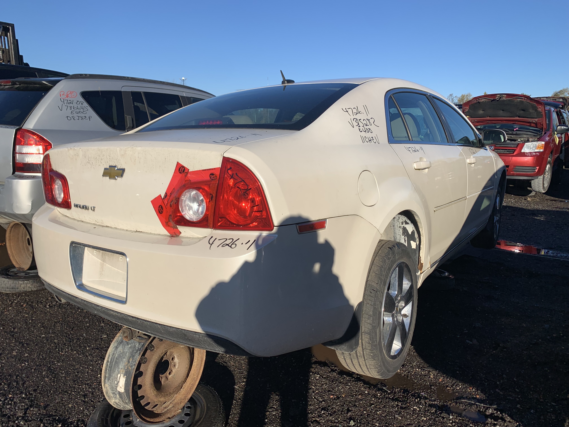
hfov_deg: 67.3
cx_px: 284
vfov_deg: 53.1
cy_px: 214
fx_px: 427
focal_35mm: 26
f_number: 1.8
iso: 25
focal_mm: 4.25
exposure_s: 1/3521
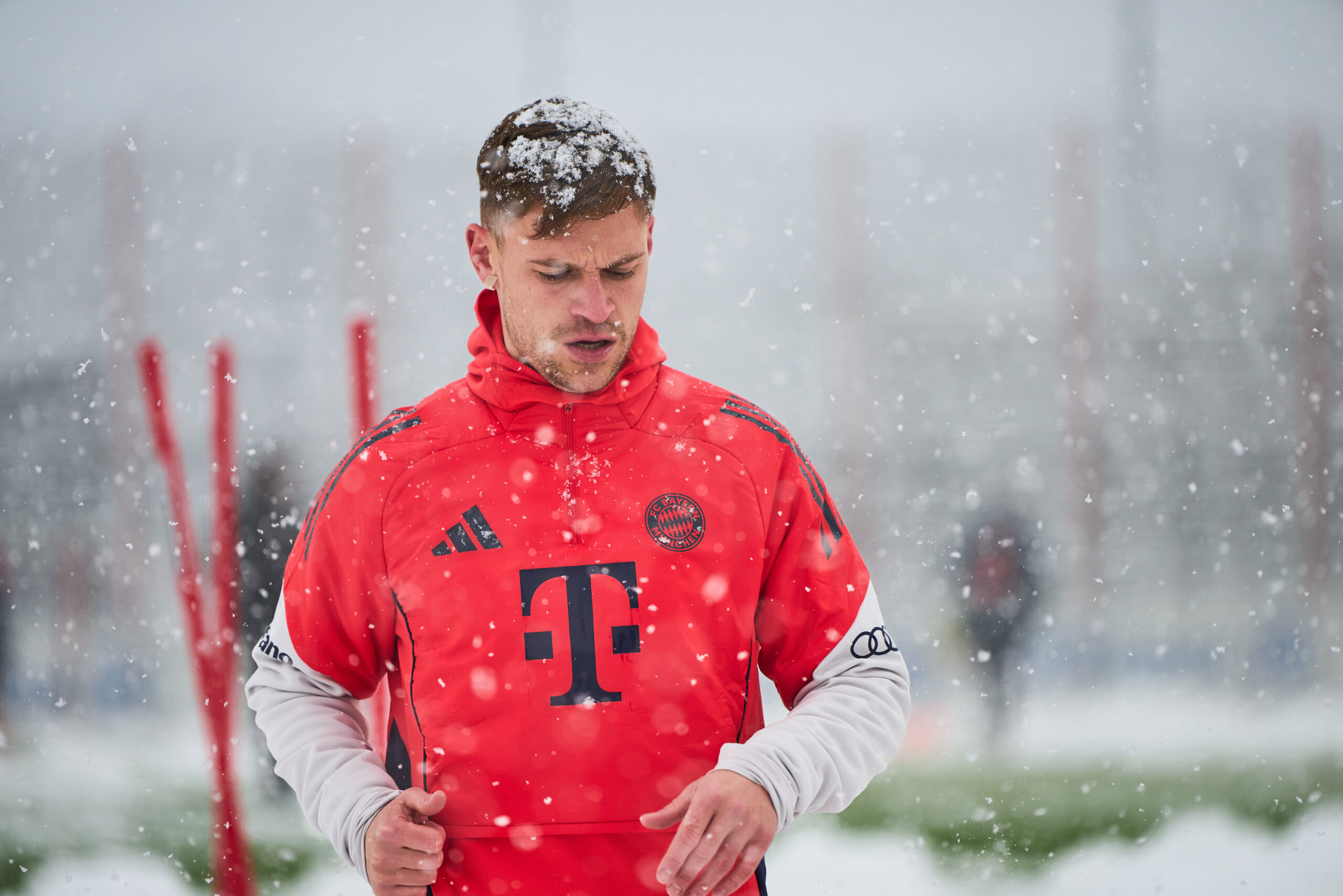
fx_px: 7461
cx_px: 672
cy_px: 448
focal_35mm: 200
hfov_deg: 10.3
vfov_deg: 6.9
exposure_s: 1/1600
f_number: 2.8
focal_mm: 200
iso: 250
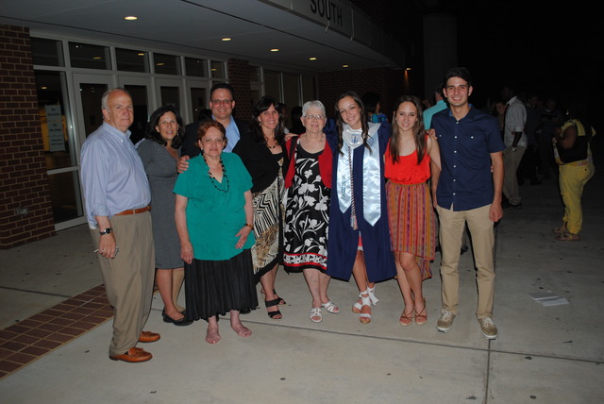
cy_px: 202
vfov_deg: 43.7
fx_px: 504
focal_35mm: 30
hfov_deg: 61.9
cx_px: 302
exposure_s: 1/60
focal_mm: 20
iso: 200
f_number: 3.8
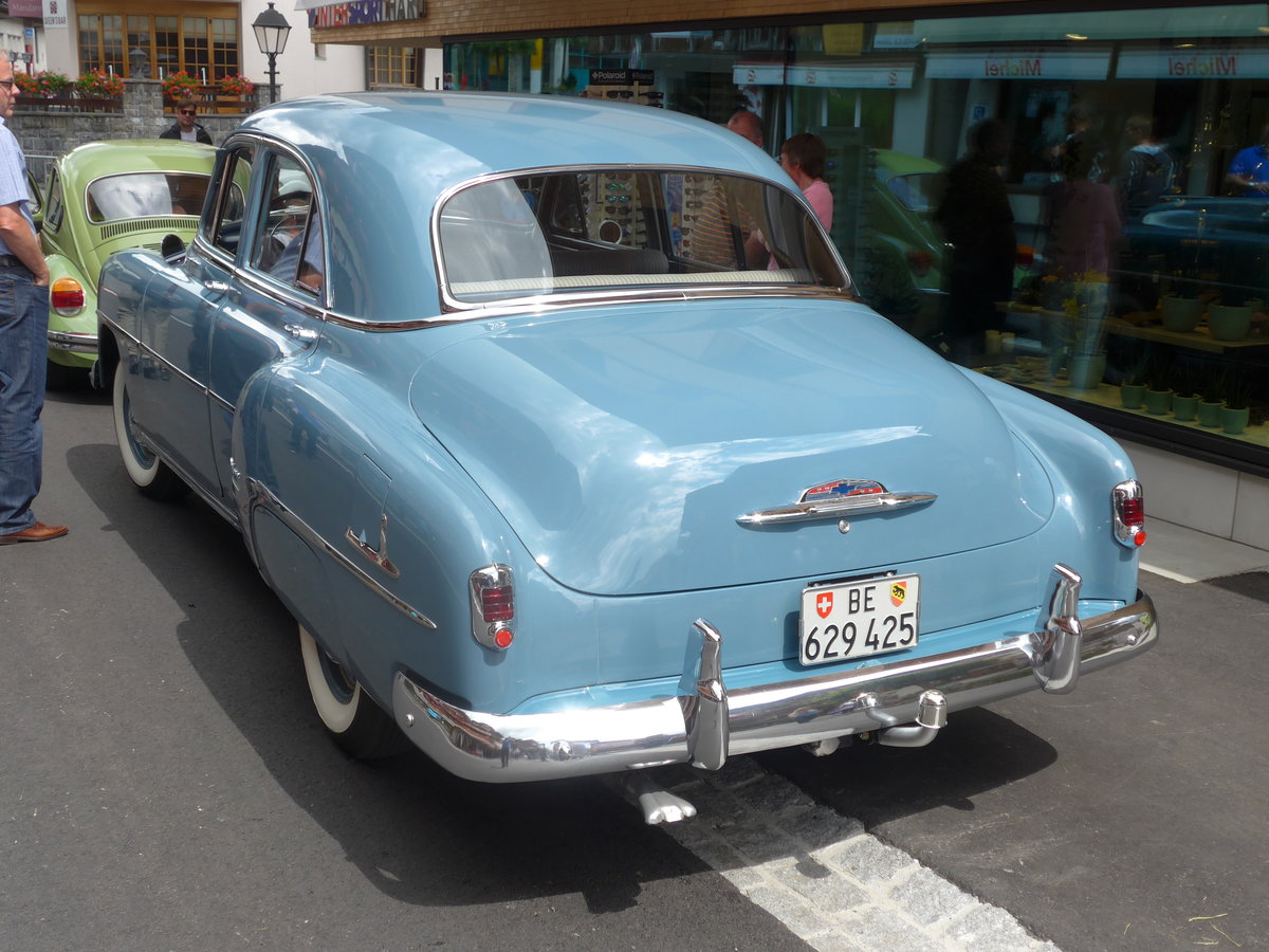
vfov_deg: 35.1
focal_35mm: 41
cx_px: 634
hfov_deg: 45.8
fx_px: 1503
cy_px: 476
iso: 80
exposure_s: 1/500
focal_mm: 8.4
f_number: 2.8
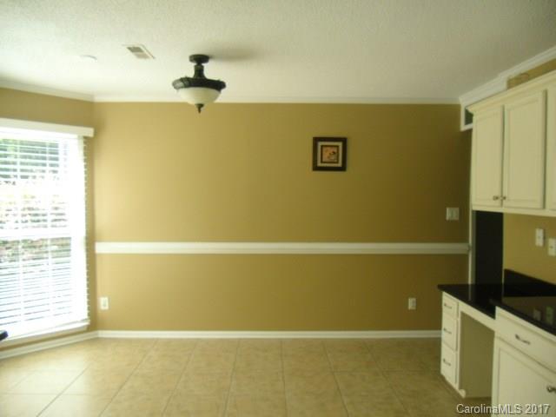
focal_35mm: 27
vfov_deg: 51.4
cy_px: 208
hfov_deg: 65.3
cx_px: 278
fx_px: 434
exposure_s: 1/100
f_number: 3.2
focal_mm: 4.9
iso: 200
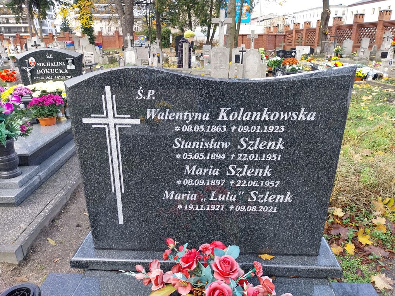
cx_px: 198
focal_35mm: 26
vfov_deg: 53.1
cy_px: 148
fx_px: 297
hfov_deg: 67.3
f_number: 1.8
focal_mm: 4
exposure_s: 1/101
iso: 25
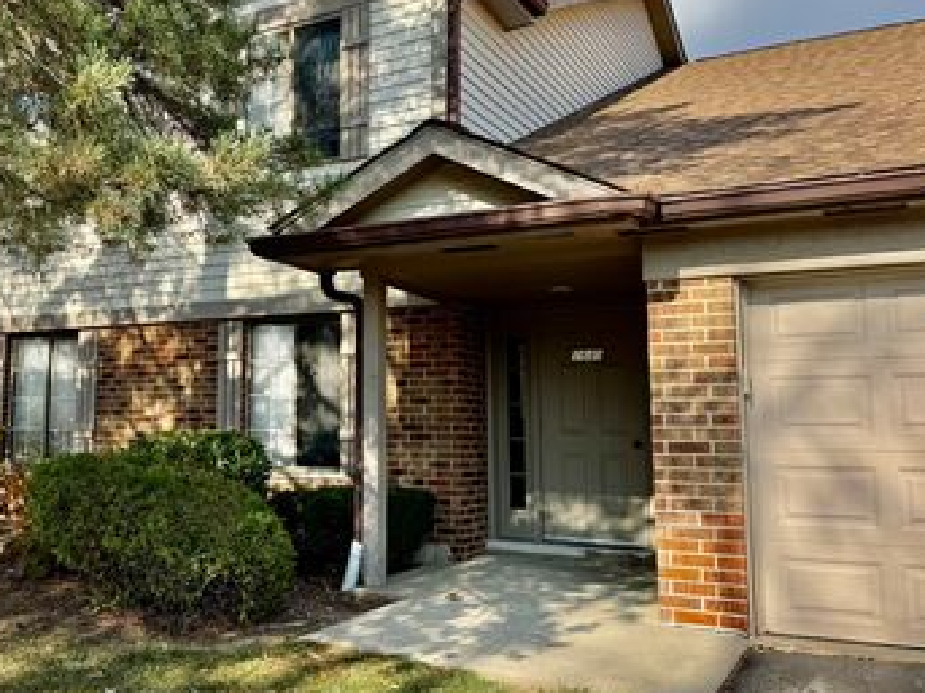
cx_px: 342
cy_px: 320
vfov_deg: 40.6
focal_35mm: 35
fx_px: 935
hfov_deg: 52.0
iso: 80
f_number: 1.78
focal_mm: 6.76
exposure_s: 1/2415
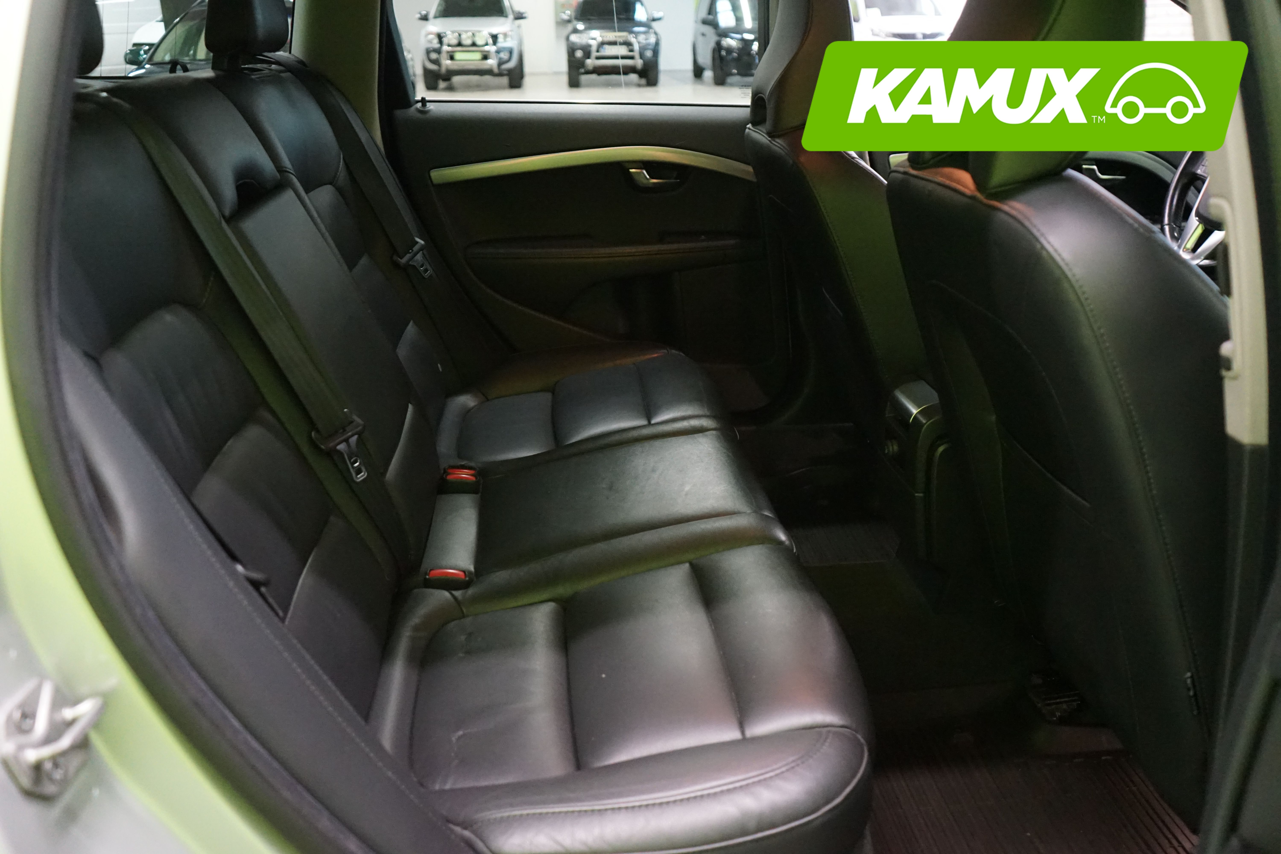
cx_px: 640
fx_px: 1032
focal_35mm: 29
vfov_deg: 45.0
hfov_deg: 63.7
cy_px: 427
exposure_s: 1/125
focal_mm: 29
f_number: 3.5
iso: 6400
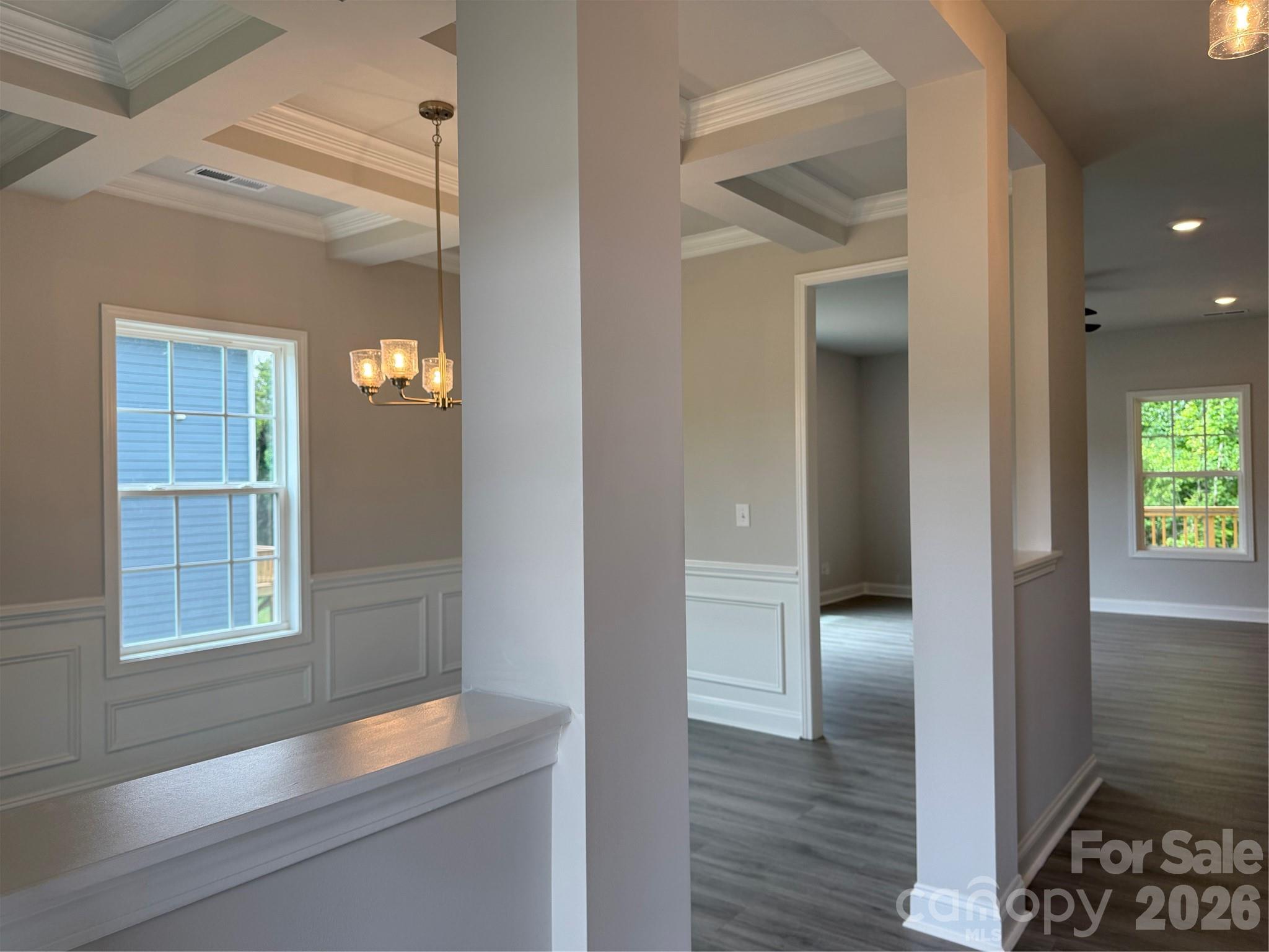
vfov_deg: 56.8
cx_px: 634
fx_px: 880
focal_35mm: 24
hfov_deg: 71.6
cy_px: 476
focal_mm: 6.76
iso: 100
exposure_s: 1/453
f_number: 1.78
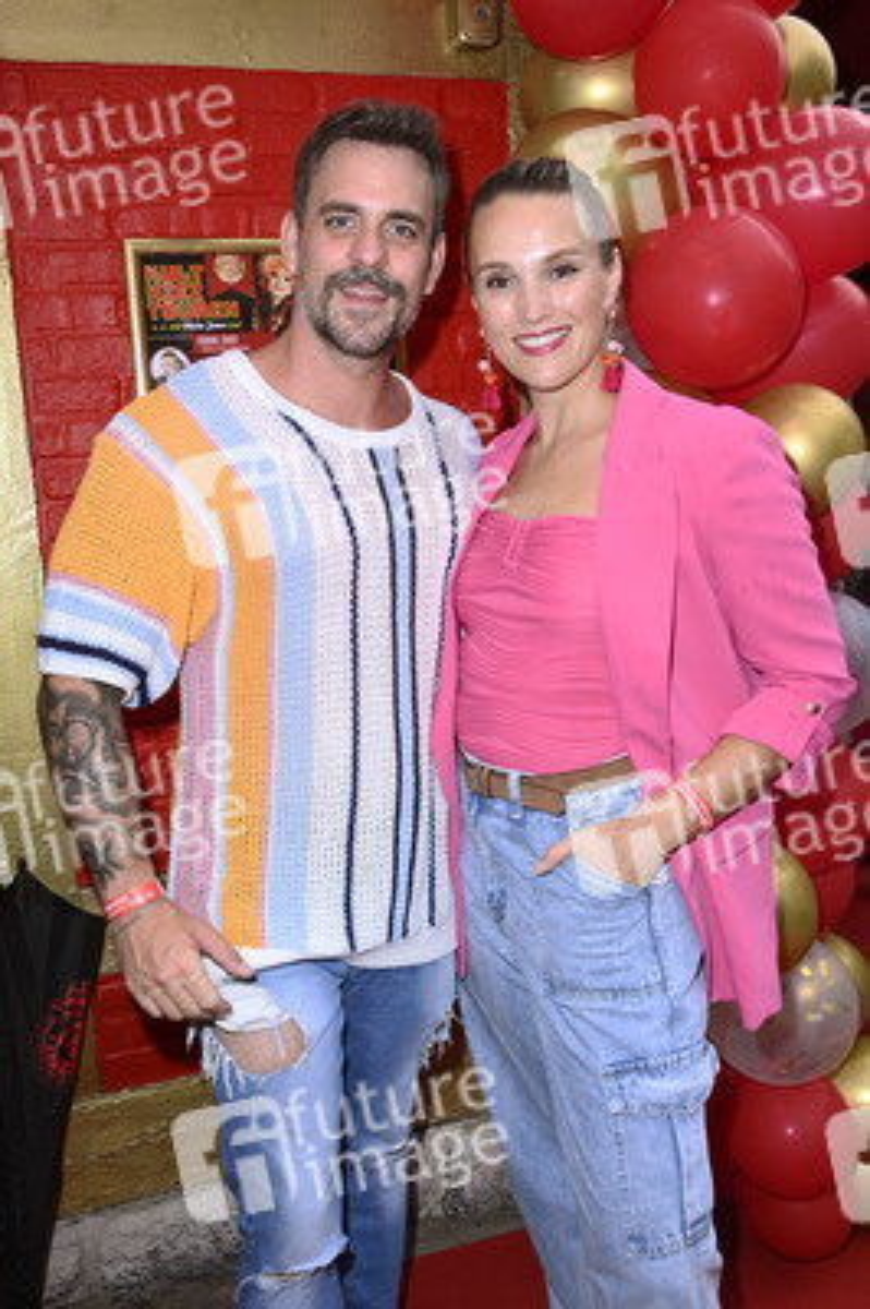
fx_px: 1235
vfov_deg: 55.8
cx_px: 435
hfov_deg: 38.8
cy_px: 654
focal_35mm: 34
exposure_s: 1/250
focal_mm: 34
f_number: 5.6
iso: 1600
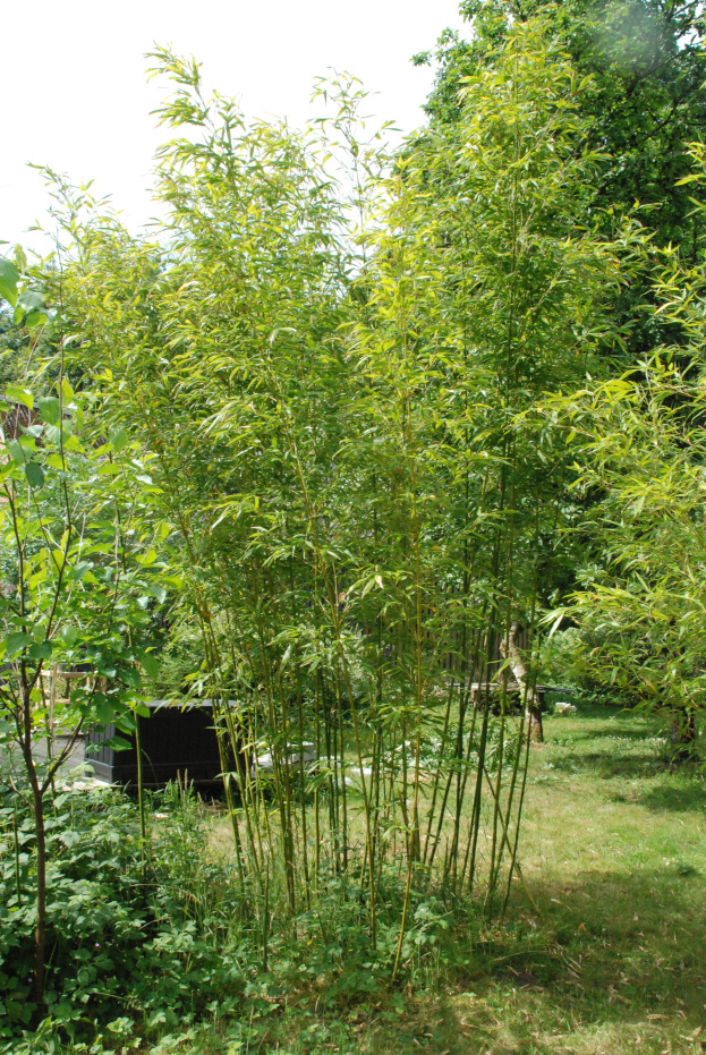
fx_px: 1056
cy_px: 528
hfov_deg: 37.0
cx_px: 353
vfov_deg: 53.1
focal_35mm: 36
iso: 1600
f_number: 13
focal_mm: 24
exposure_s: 1/640
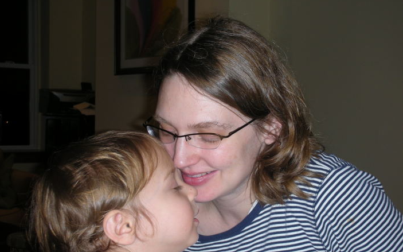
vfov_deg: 20.0
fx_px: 714
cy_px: 145
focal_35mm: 65
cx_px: 201
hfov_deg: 31.5
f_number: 3.7
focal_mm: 10.1
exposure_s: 1/120
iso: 57
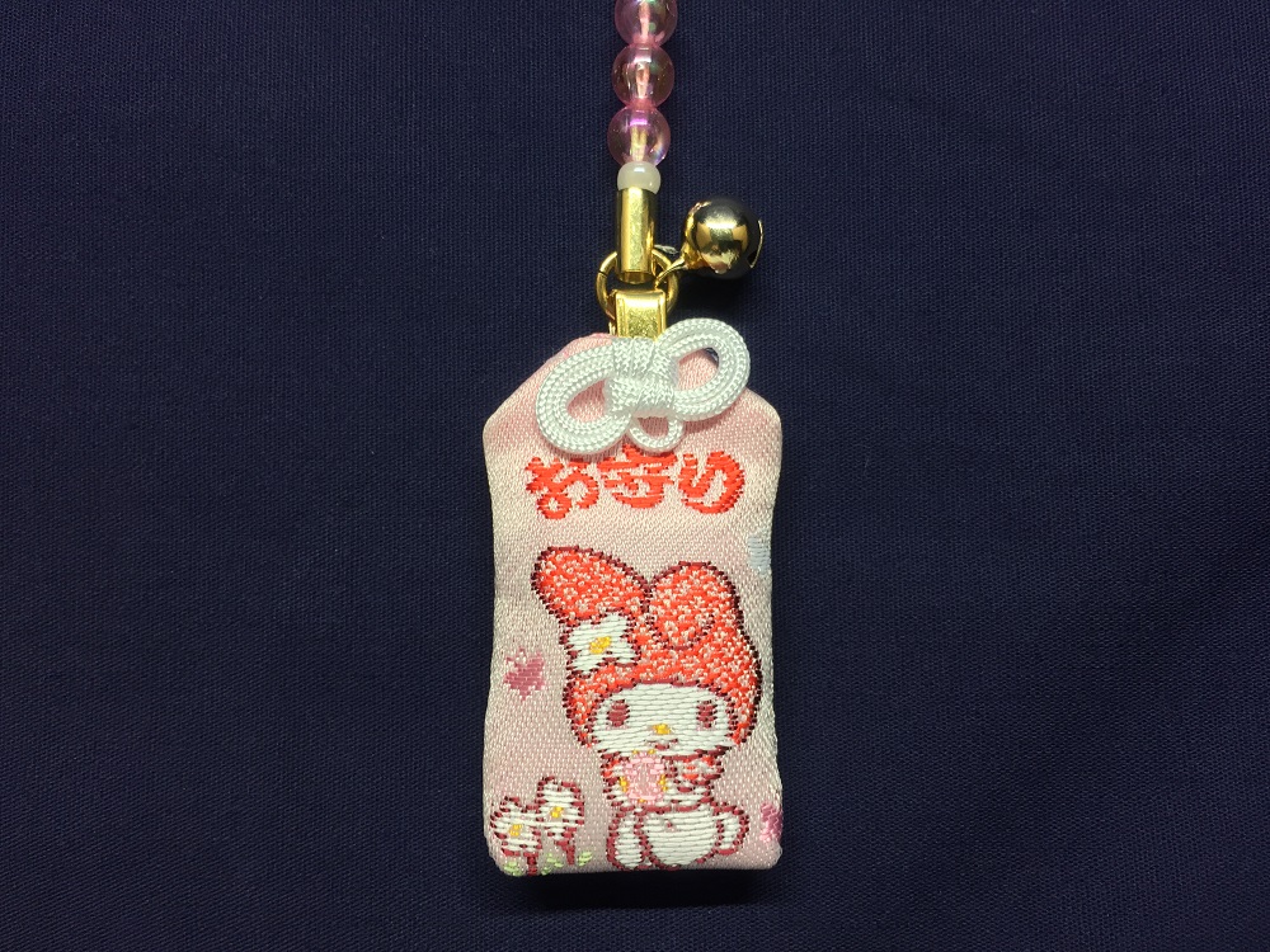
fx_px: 1064
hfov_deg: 61.7
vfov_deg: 48.2
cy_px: 476
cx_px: 635
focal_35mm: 29
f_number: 2.2
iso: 100
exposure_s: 1/30
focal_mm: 4.15
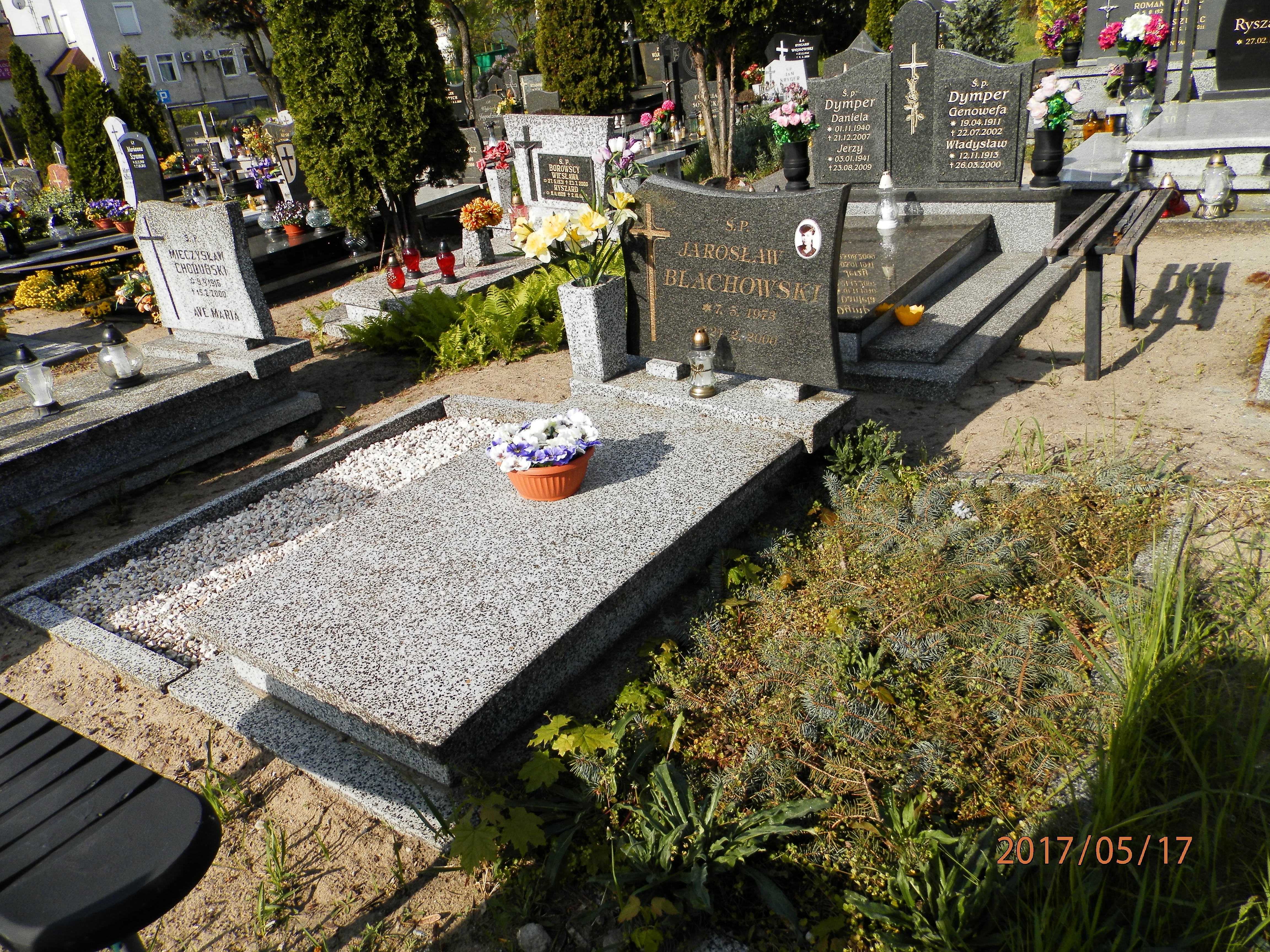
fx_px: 917
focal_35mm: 25
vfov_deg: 54.9
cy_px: 476
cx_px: 635
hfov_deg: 69.4
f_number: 8.7
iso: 80
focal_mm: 4.5
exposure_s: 1/125
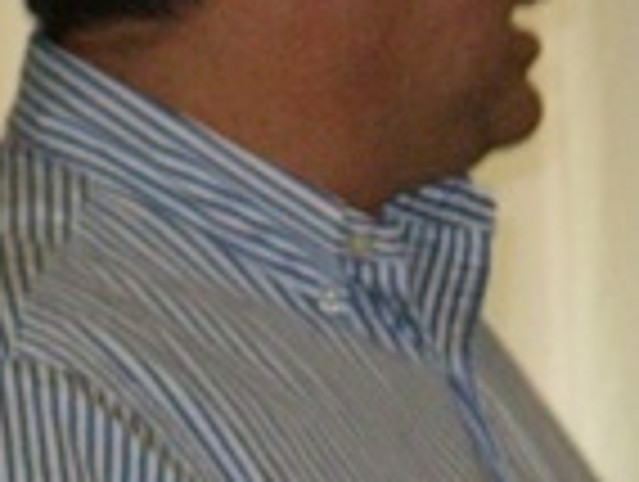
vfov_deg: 1.9
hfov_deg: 2.5
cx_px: 662
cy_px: 487
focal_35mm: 793
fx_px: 14663
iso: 400
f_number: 3.8
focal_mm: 28.5
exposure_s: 1/148
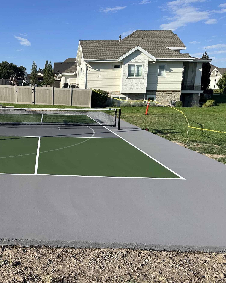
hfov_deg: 42.9
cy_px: 141
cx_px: 33
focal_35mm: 32
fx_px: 268
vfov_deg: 55.7
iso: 80
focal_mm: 6.86
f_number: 1.78
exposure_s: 1/4348
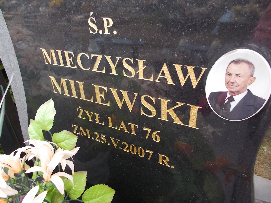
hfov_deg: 67.3
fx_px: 204
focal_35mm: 26
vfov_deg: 53.1
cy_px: 102
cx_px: 136
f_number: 3.2
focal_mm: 4.6
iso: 80
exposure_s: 1/60
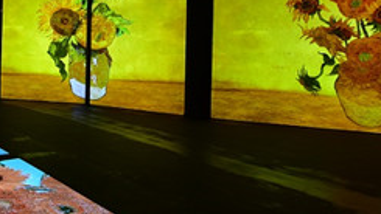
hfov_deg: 50.3
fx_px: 364
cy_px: 54
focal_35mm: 36
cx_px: 53
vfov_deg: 32.3
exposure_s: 1/5
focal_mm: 14
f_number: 2.8
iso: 400
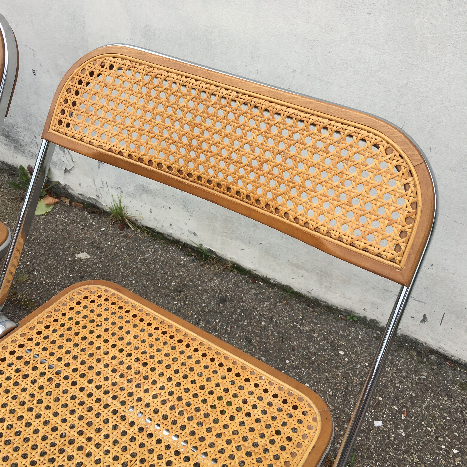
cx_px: 229
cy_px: 206
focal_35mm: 35
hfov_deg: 47.2
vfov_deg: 47.1
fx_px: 534
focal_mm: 4.15
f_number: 2.2
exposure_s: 1/565
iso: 25
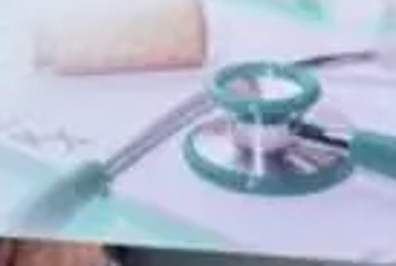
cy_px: -165
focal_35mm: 284
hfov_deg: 6.9
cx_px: -509
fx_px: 3131
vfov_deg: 4.8
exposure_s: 1/100
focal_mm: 50
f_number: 4
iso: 500
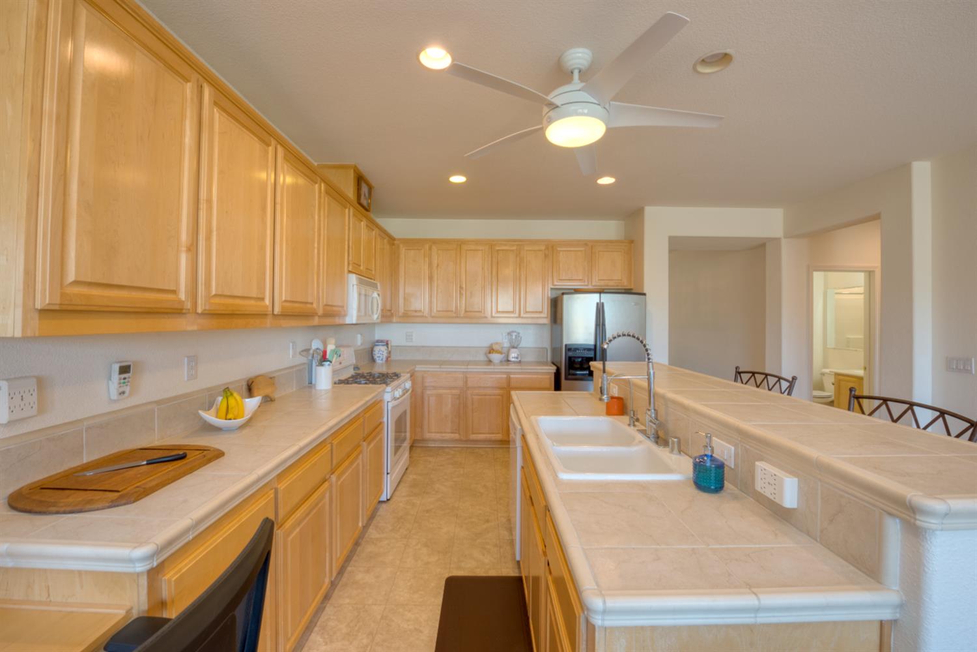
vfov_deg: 81.2
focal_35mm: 14
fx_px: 380
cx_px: 488
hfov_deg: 104.3
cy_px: 326
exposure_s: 1/10
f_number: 10
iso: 400
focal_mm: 14
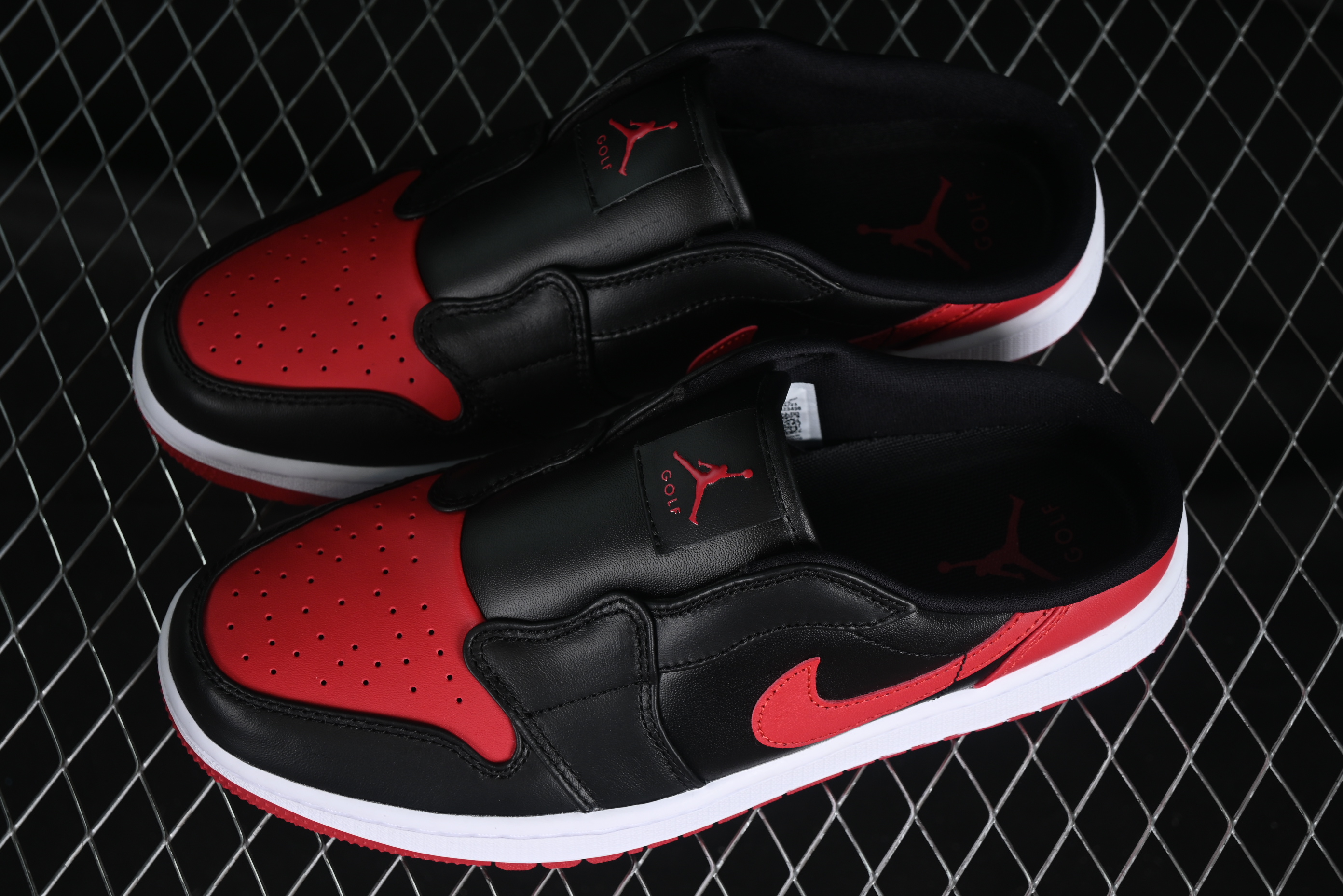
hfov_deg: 27.0
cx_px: 672
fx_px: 2798
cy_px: 448
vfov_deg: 18.2
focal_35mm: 75
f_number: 6.3
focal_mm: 50
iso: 160
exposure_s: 1/50
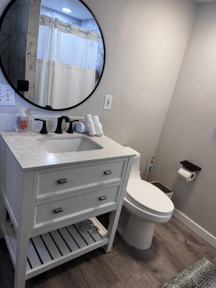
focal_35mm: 24
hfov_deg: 56.8
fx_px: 200
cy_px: 144
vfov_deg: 71.6
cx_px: 108
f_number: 1.78
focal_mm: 6.76
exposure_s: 1/120
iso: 160
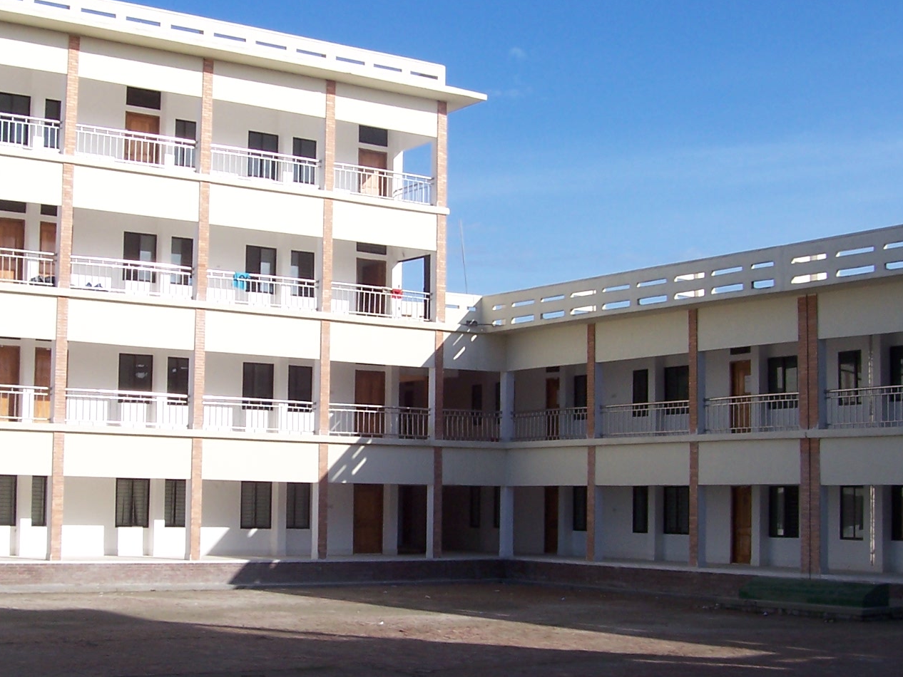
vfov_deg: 26.6
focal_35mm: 55
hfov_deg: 34.7
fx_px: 1435
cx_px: 326
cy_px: 370
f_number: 5.6
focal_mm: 5.6
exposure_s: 1/500
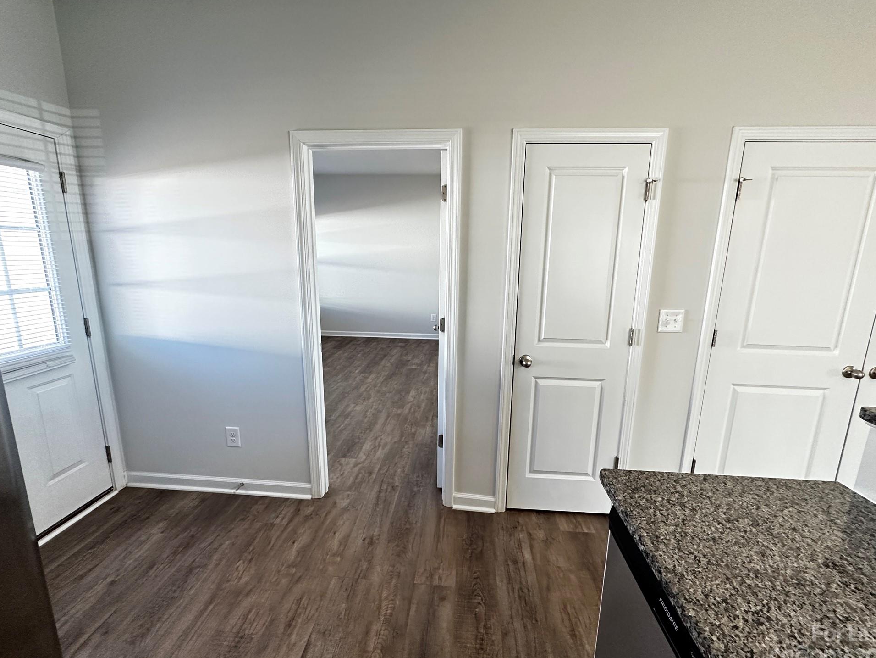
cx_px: 436
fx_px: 380
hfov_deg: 98.2
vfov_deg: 81.8
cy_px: 326
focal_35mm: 15
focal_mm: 2.22
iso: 250
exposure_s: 1/120
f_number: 2.2
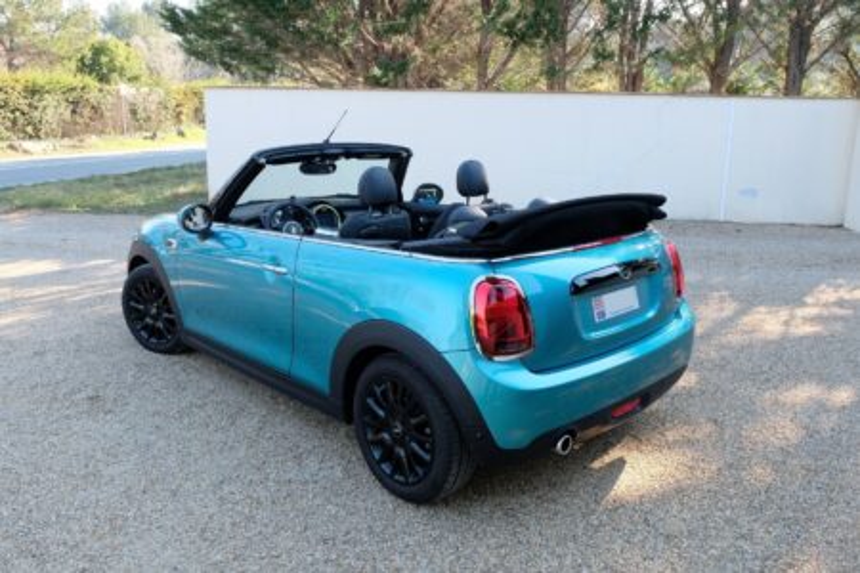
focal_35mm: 24
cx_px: 430
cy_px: 286
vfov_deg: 53.1
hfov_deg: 73.7
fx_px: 573
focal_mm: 16
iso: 800
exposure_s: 1/60
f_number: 10
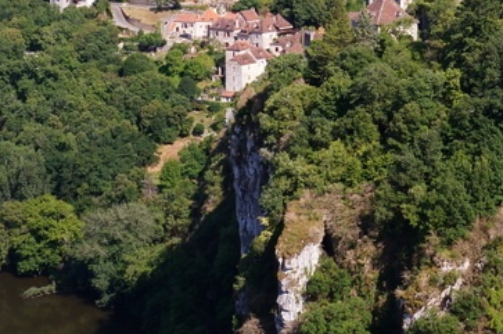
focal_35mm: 110
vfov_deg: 12.2
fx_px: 1535
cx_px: 484
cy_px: -24
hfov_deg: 18.2
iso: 100
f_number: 13
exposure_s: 1/125
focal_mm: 26
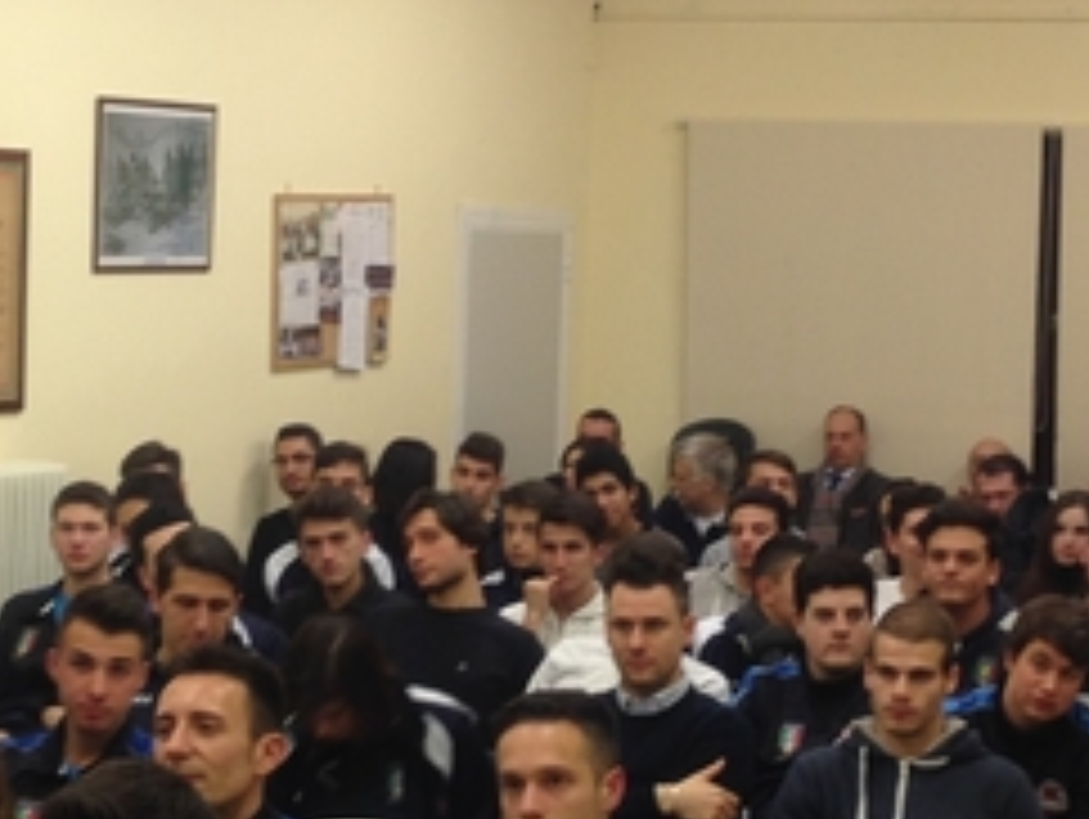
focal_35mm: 109
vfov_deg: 13.6
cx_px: 477
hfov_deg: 18.0
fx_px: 3432
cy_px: 504
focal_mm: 4.12
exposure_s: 1/24
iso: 50
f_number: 2.4
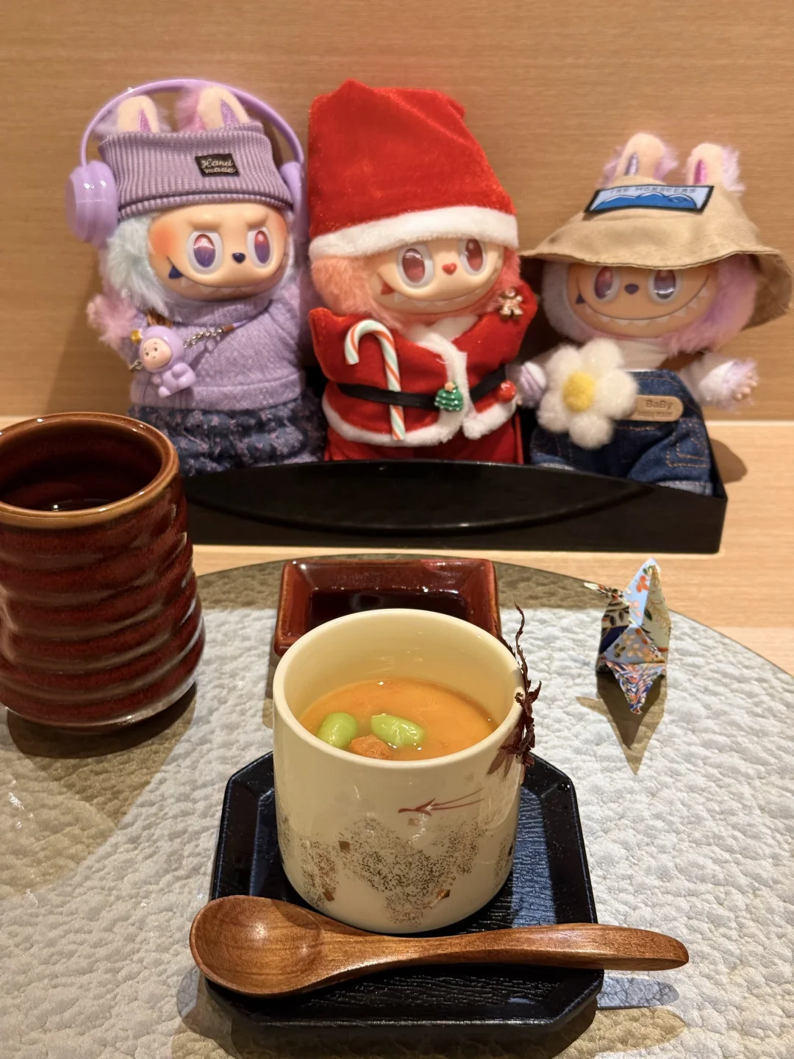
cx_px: 397
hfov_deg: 30.3
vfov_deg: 39.7
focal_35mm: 48
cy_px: 530
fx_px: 1468
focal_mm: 6.76
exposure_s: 1/50
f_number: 1.78
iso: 200
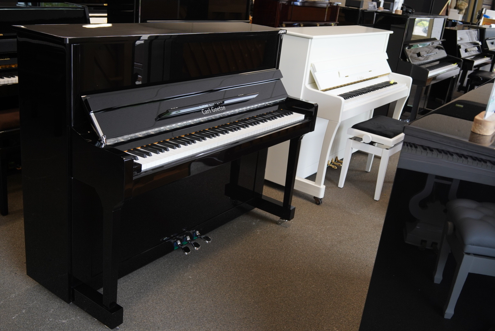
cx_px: 248
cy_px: 166
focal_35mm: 35
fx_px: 482
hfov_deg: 54.4
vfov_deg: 37.9
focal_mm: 35
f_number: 6.3
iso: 1000
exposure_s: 1/60
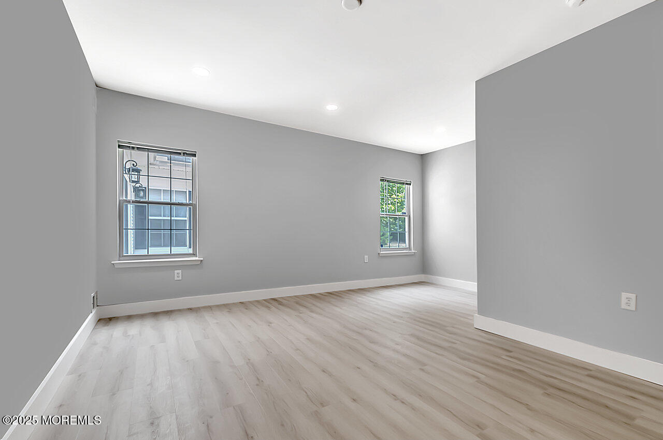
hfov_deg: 100.5
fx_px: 276
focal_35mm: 15
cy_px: 220
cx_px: 332
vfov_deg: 77.2
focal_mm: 10
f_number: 6.3
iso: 200
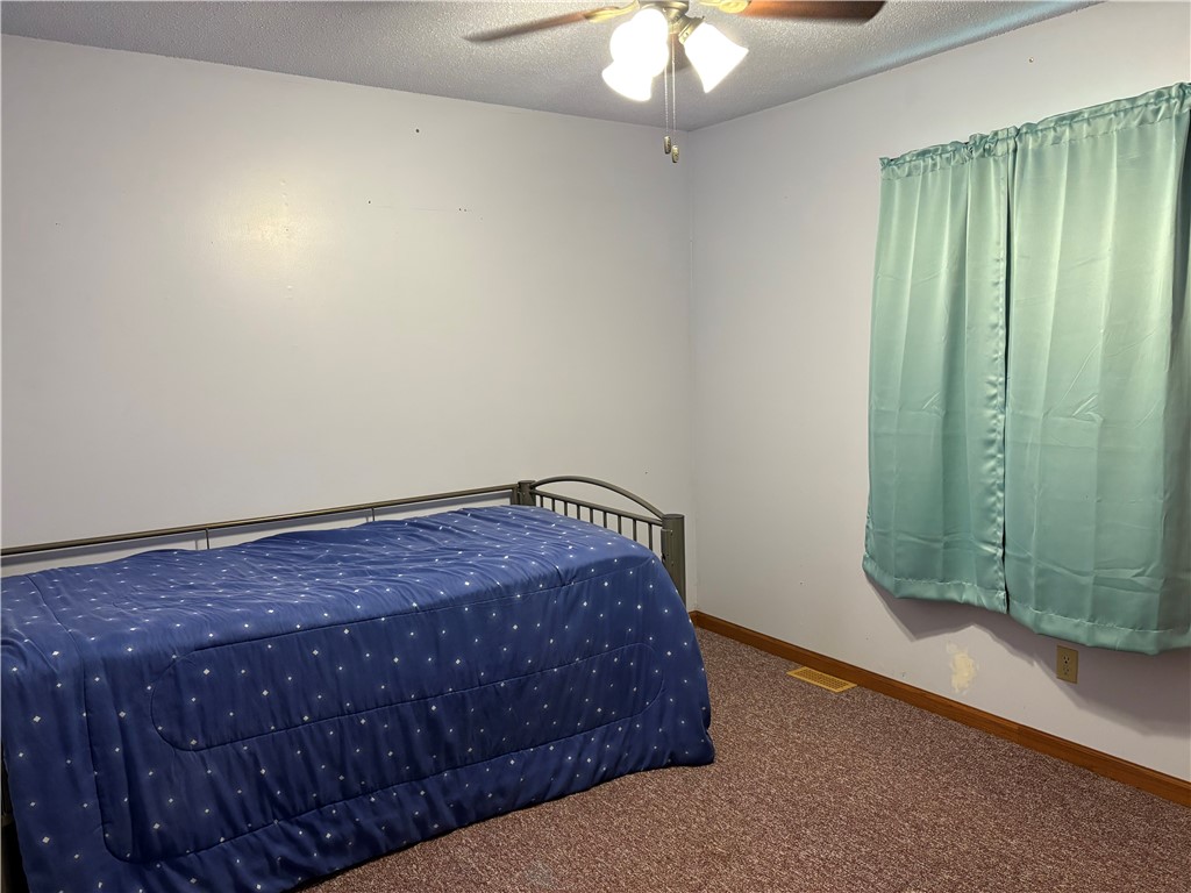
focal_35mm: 26
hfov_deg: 67.3
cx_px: 596
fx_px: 895
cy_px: 446
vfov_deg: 53.1
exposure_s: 1/60
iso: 250
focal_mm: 5.96
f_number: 1.6
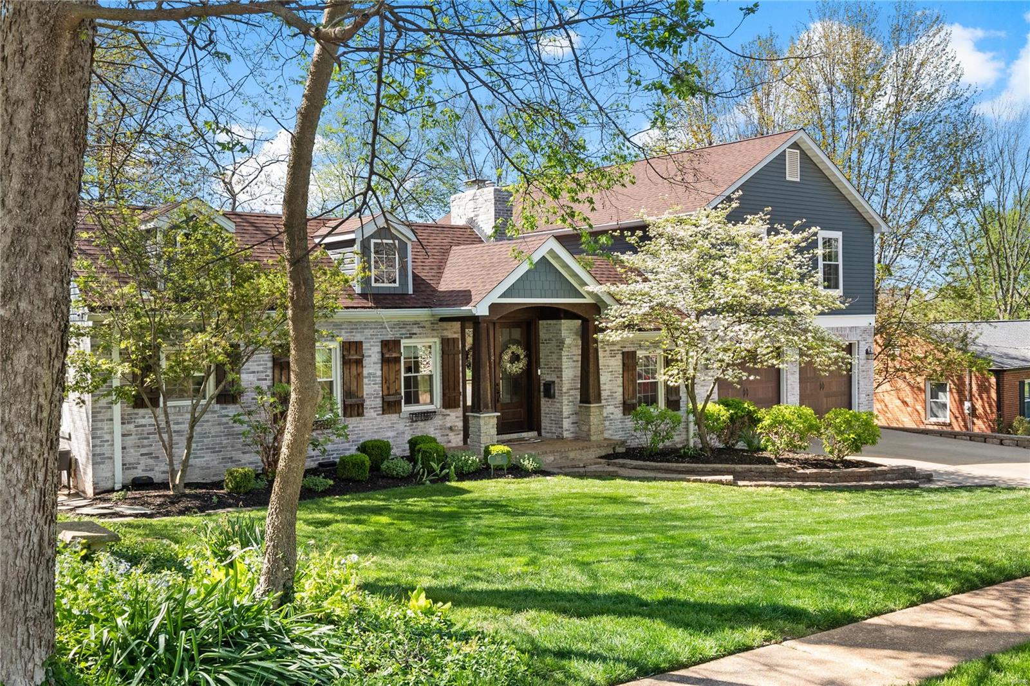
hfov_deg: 53.1
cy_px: 343
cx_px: 515
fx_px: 1030
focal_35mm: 36
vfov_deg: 36.9
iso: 400
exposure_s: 1/640
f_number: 8
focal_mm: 18
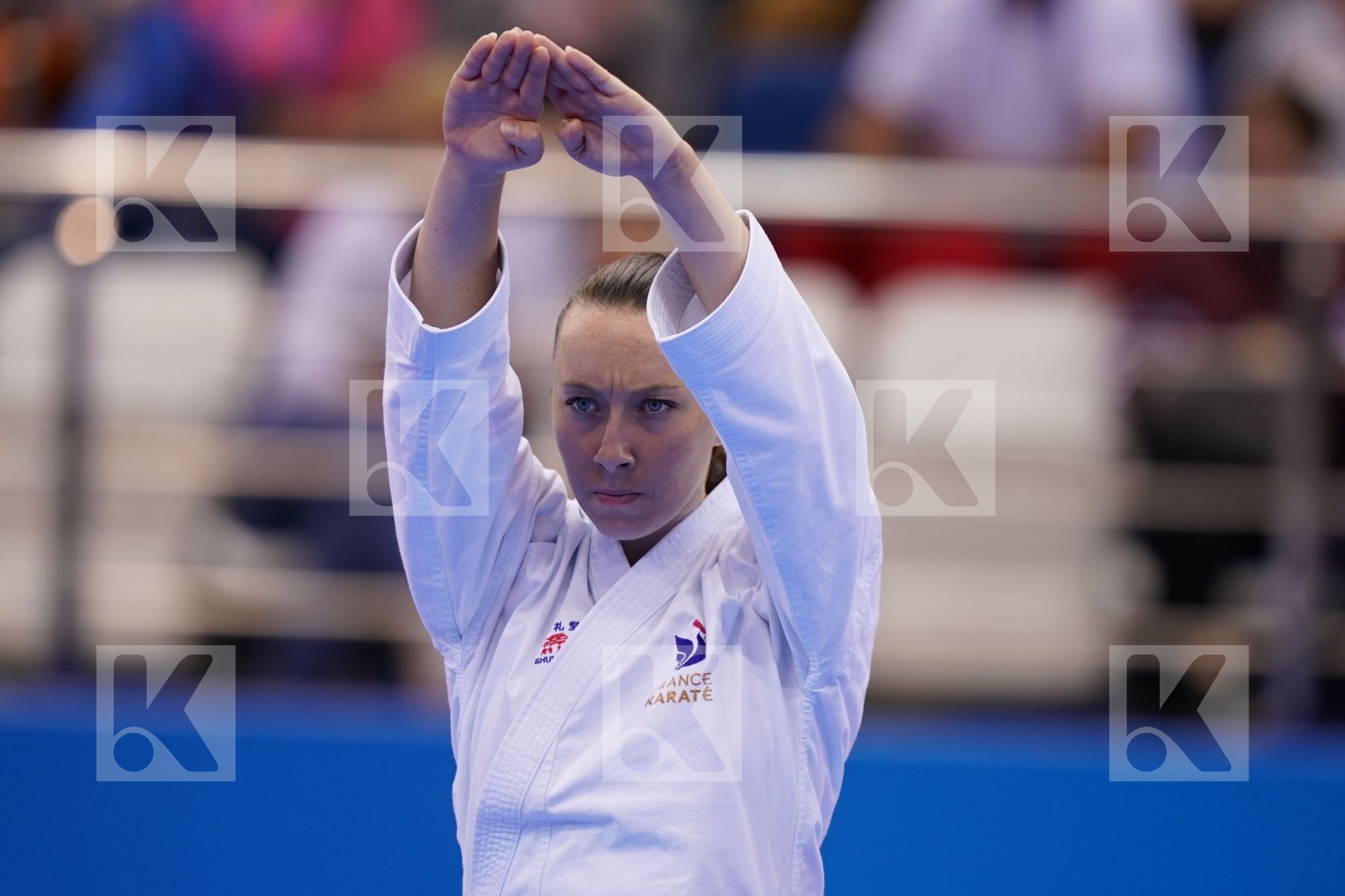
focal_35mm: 600
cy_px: 448
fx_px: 22415
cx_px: 672
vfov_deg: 2.3
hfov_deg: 3.4
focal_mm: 400
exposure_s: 1/500
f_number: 2.8
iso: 640
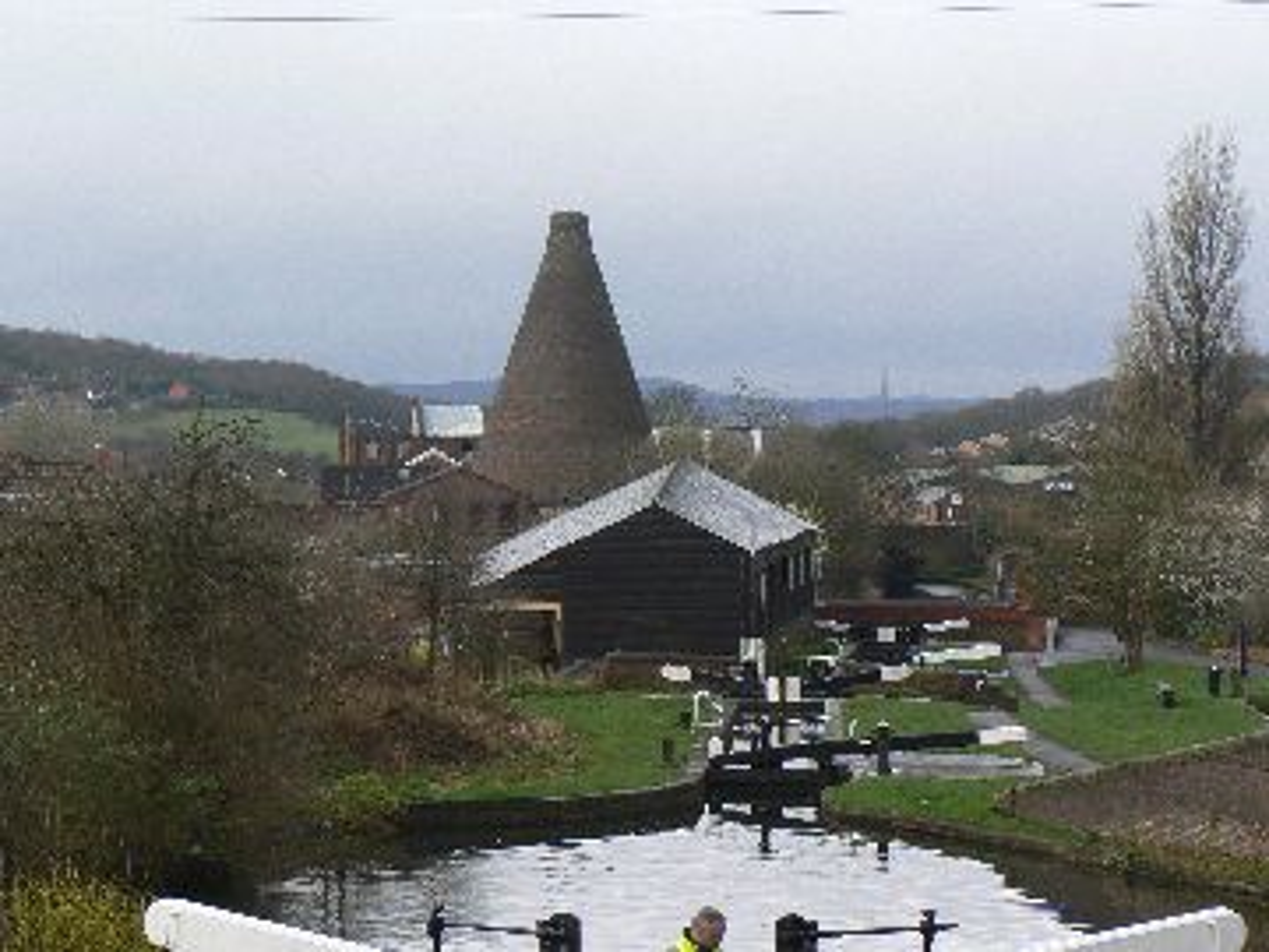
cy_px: 476
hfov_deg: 16.8
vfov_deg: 12.7
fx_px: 4289
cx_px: 634
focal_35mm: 117
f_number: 5.6
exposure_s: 1/200
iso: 80
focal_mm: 19.5
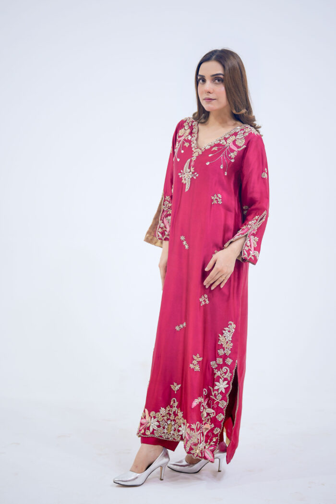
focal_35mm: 75
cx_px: 168
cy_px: 252
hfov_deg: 18.2
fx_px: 1050
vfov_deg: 27.0
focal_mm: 50
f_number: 1.4
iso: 100
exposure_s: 1/125
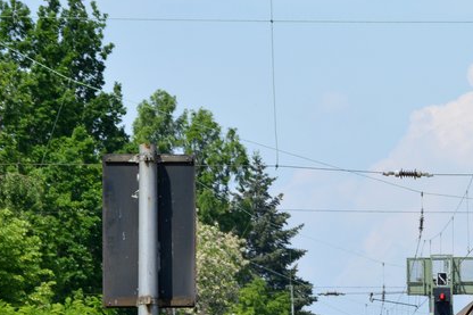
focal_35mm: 411
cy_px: 267
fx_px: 5403
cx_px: 557
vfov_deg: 3.3
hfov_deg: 5.0
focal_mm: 95
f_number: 9
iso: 250
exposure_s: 1/640
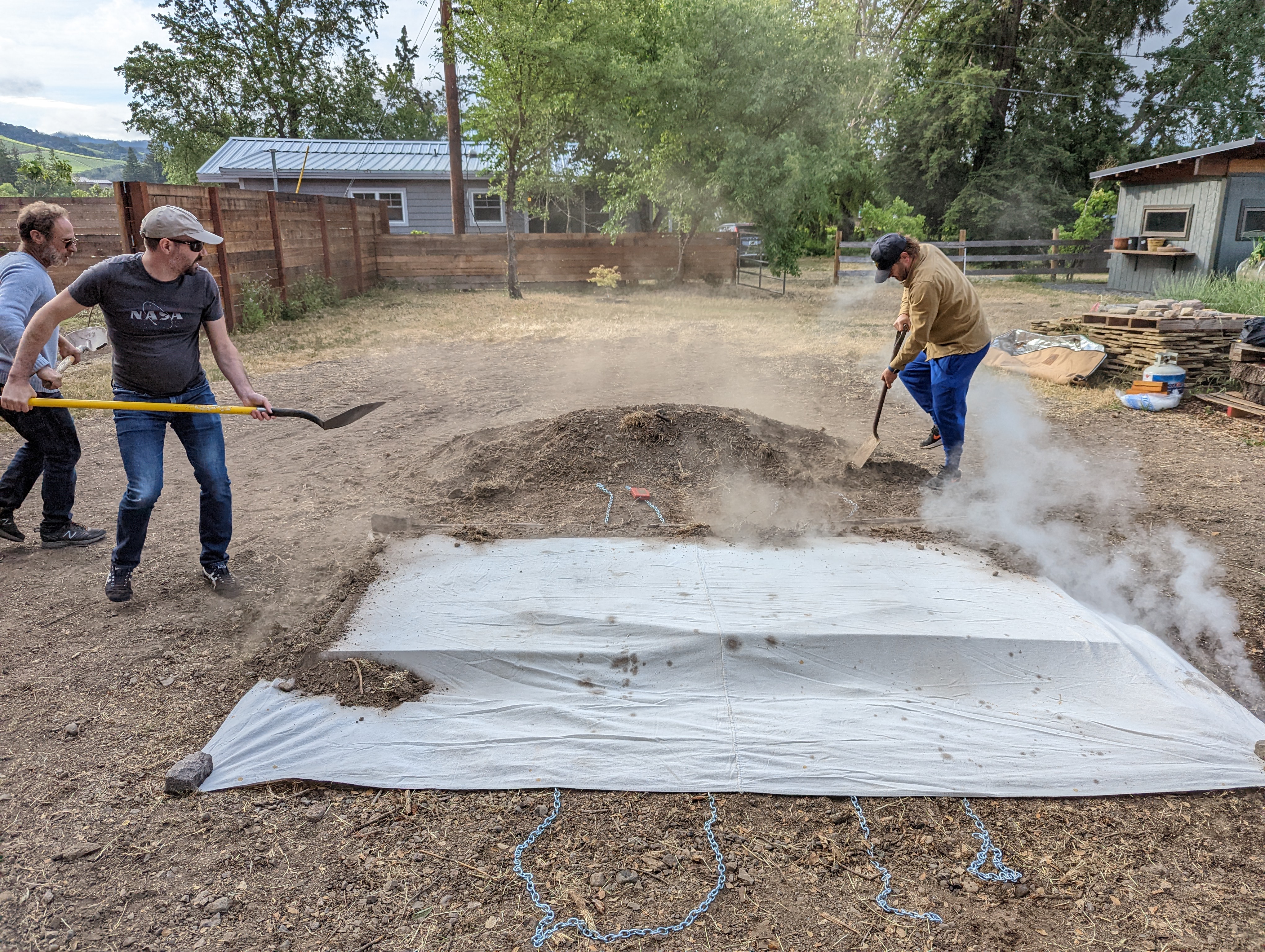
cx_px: 632
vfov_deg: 56.9
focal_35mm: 24
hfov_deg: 71.5
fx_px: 878
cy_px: 476
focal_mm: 6.81
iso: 45
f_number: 1.85
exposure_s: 1/1348
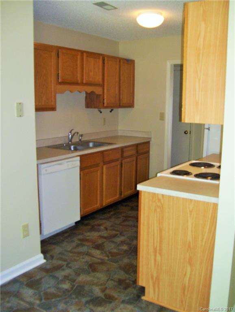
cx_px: 118
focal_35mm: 36
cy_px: 156
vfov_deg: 51.3
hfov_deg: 39.7
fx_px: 325
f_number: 2.7
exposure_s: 1/60
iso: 200
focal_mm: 6
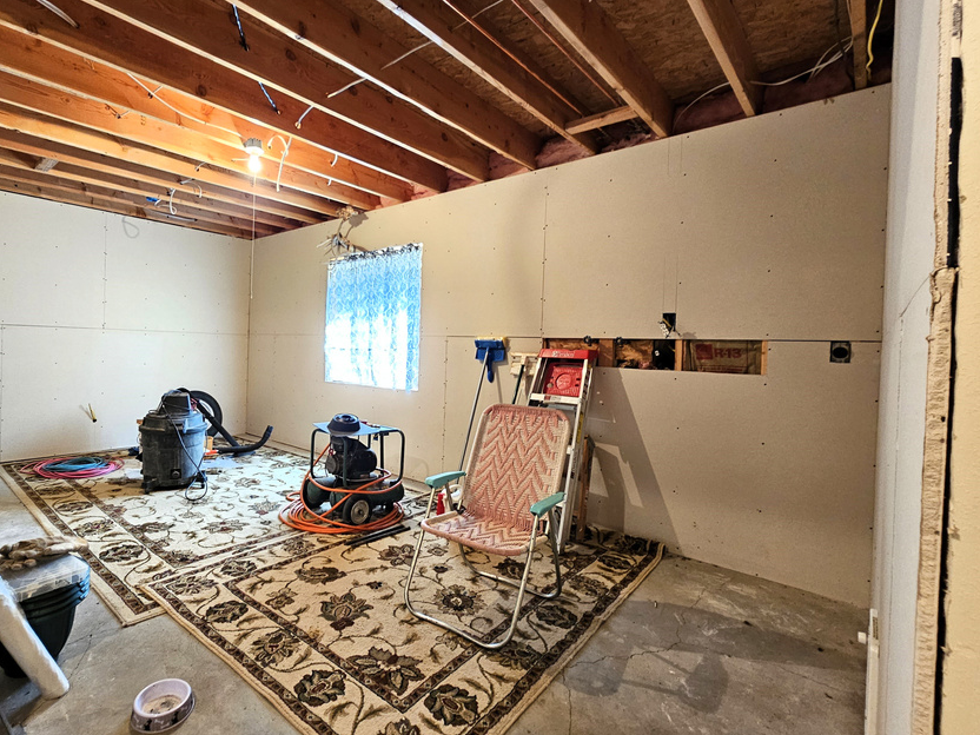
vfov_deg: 78.0
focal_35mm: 16
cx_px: 380
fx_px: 453
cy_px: 346
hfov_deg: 93.0
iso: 320
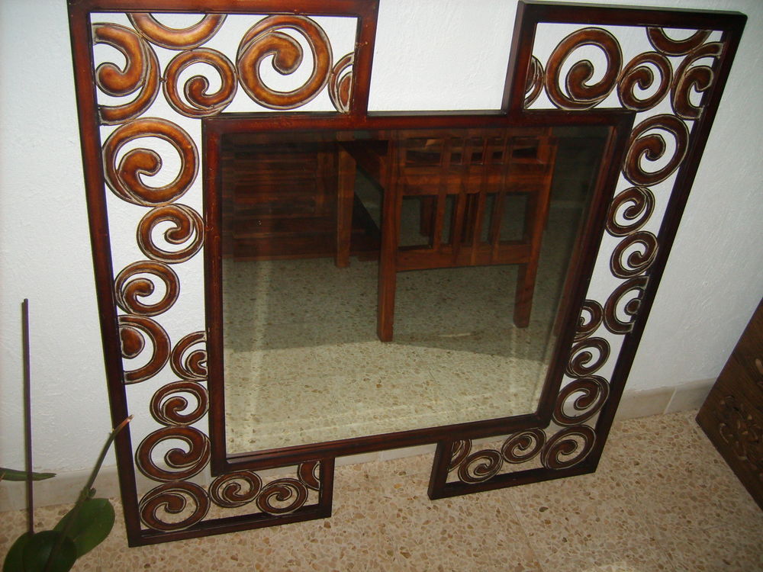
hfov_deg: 52.6
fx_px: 771
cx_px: 382
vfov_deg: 40.7
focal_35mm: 35
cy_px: 286
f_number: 2.8
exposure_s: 1/45
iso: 100
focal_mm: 5.8
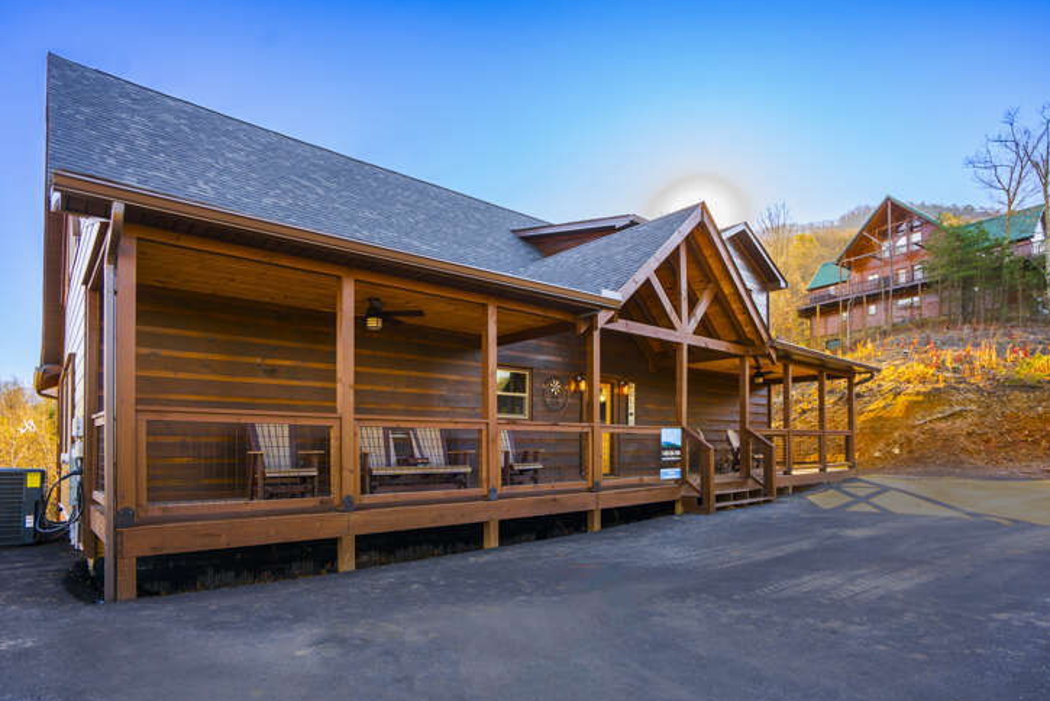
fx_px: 525
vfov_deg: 67.4
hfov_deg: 90.0
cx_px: 510
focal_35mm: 18
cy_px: 361
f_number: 5.6
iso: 100
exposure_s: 1/100
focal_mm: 17
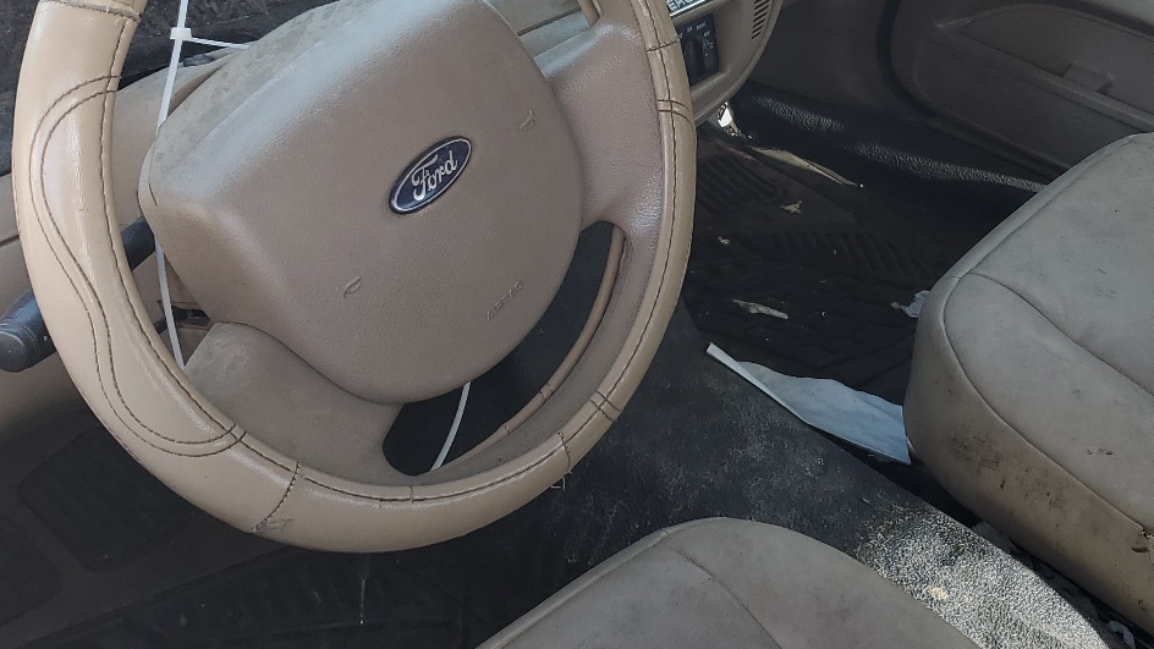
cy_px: 192
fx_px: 1469
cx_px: 619
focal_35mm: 48
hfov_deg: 42.9
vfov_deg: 24.7
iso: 50
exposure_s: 1/175
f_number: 1.5
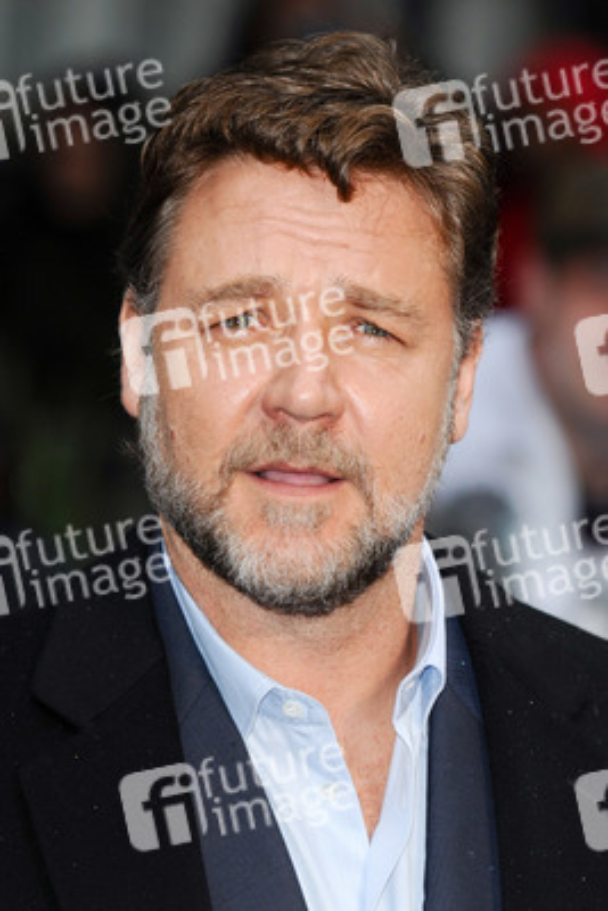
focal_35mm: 262
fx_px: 6644
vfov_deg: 7.8
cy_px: 456
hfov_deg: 5.2
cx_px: 304
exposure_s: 1/200
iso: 320
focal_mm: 175
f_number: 4.5
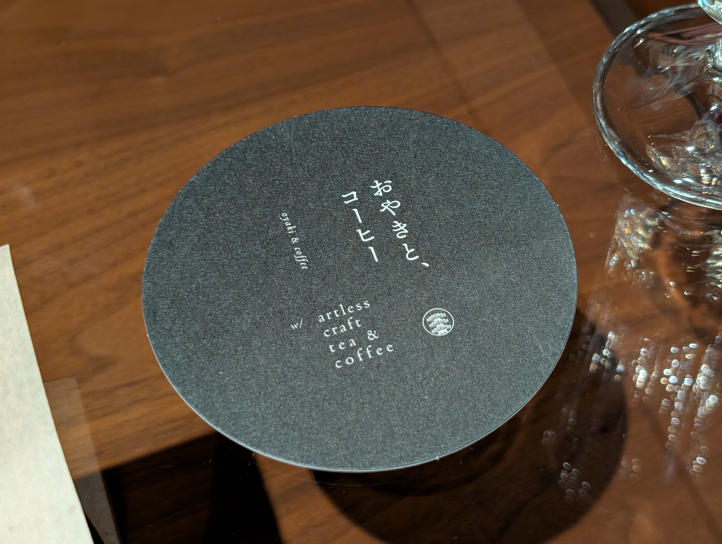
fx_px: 1023
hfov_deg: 38.9
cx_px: 361
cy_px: 272
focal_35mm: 49
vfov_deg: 29.7
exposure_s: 1/20
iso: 315
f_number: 1.68
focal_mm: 6.9
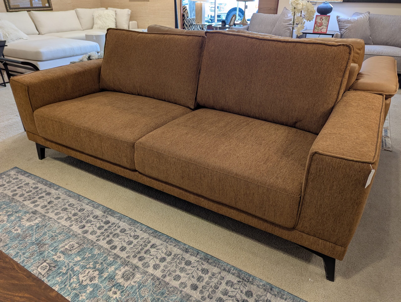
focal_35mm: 24
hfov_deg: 71.5
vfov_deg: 56.9
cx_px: 200
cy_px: 151
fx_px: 278
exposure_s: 1/24
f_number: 1.85
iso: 52
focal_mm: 6.81
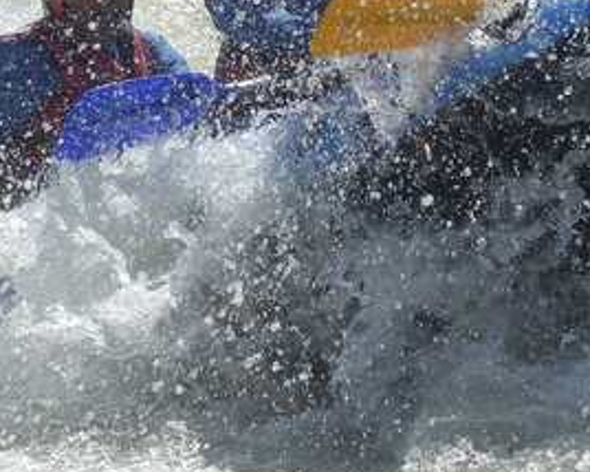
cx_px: 636
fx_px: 10260
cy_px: 139
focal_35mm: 588
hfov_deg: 3.3
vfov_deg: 2.6
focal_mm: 34.5
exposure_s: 1/2000
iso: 160
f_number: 4.5
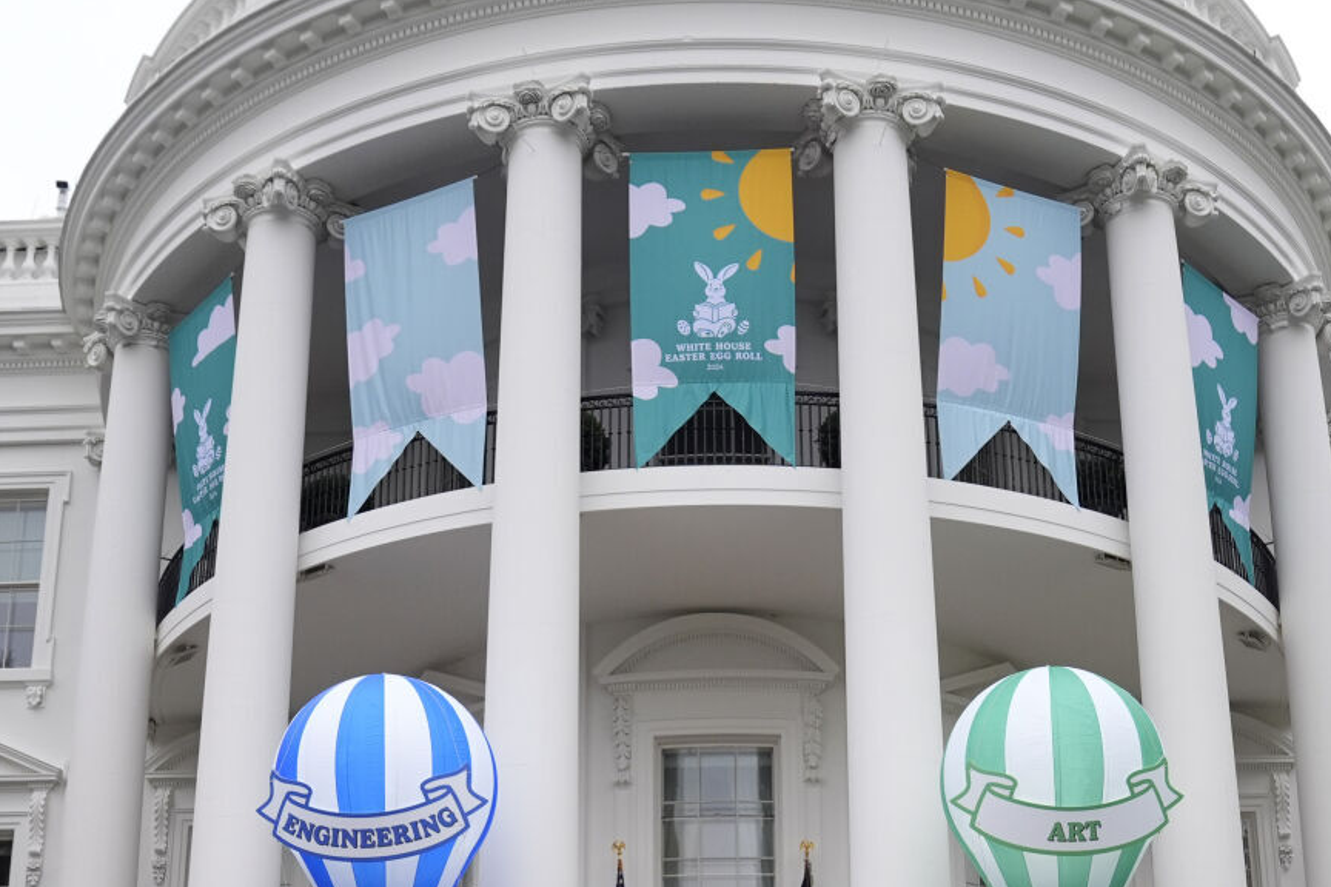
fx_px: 1811
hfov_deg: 40.3
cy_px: 862
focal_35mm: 49
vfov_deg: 26.2
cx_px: 726
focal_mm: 24
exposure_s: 1/2000
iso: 1000
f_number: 3.5
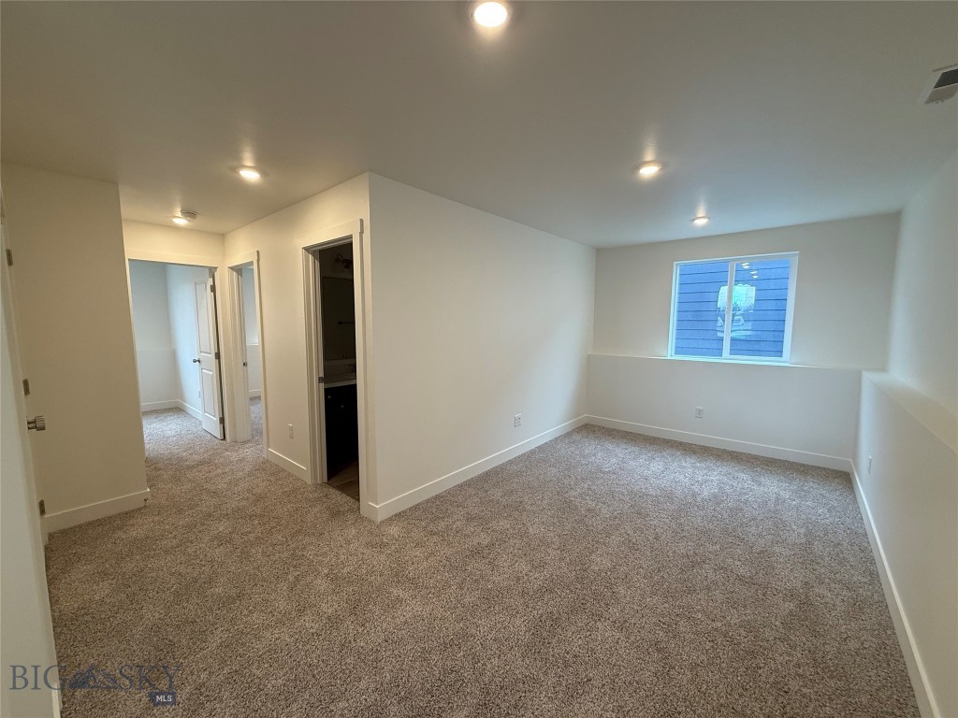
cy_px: 359
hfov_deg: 102.1
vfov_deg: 85.7
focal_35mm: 14
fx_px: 387
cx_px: 479
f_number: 2.2
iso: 200
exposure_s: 1/120
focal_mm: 2.22
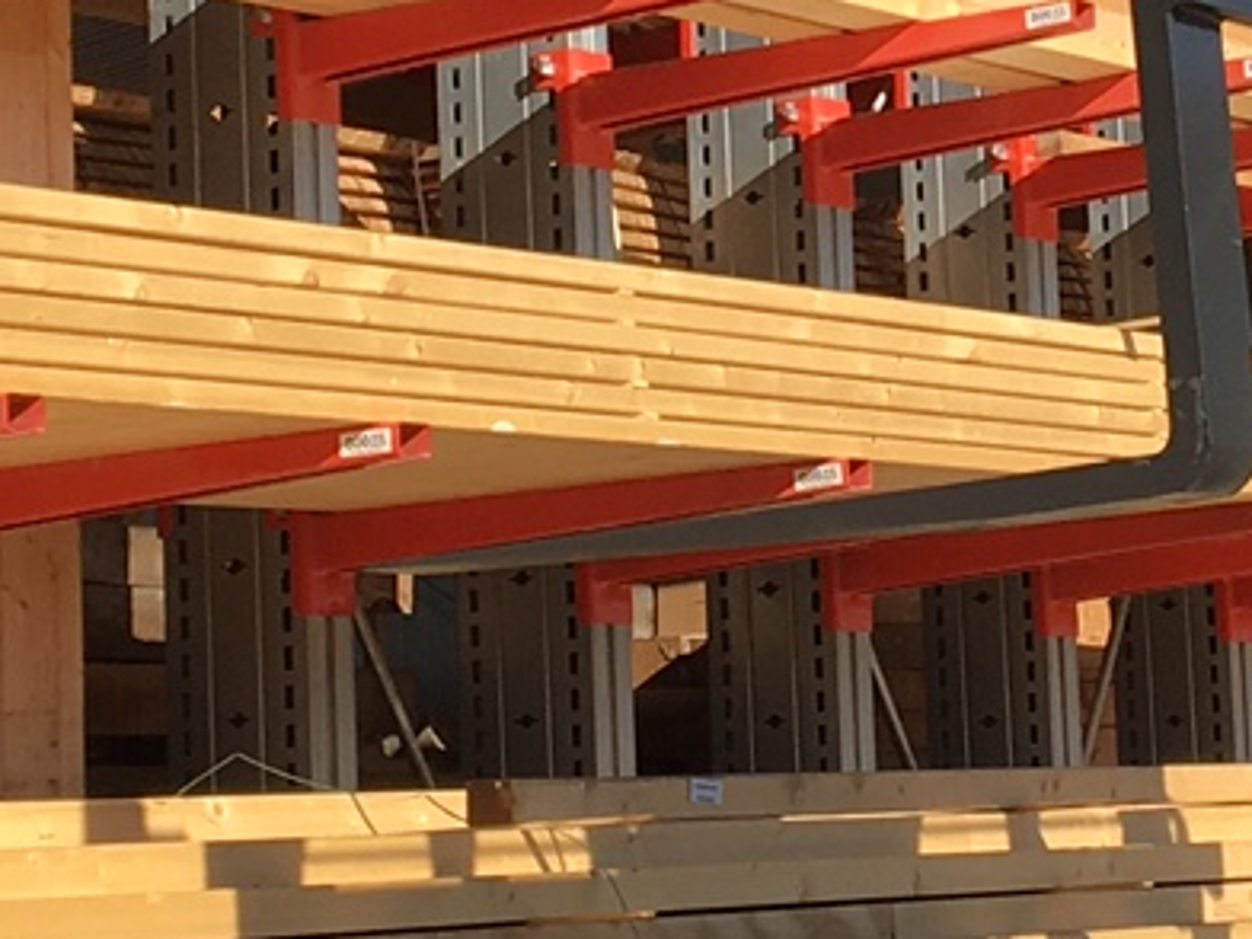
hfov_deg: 13.2
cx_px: 888
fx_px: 5389
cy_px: 102
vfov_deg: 9.9
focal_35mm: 149
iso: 25
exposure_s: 1/1508
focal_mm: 4.15
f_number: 2.2
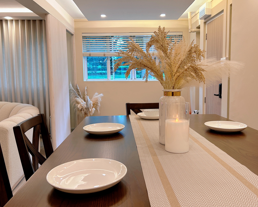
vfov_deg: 45.8
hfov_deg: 55.6
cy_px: 100
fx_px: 244
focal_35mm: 32
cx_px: 138
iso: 125
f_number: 1.5
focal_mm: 5.7
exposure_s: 1/100
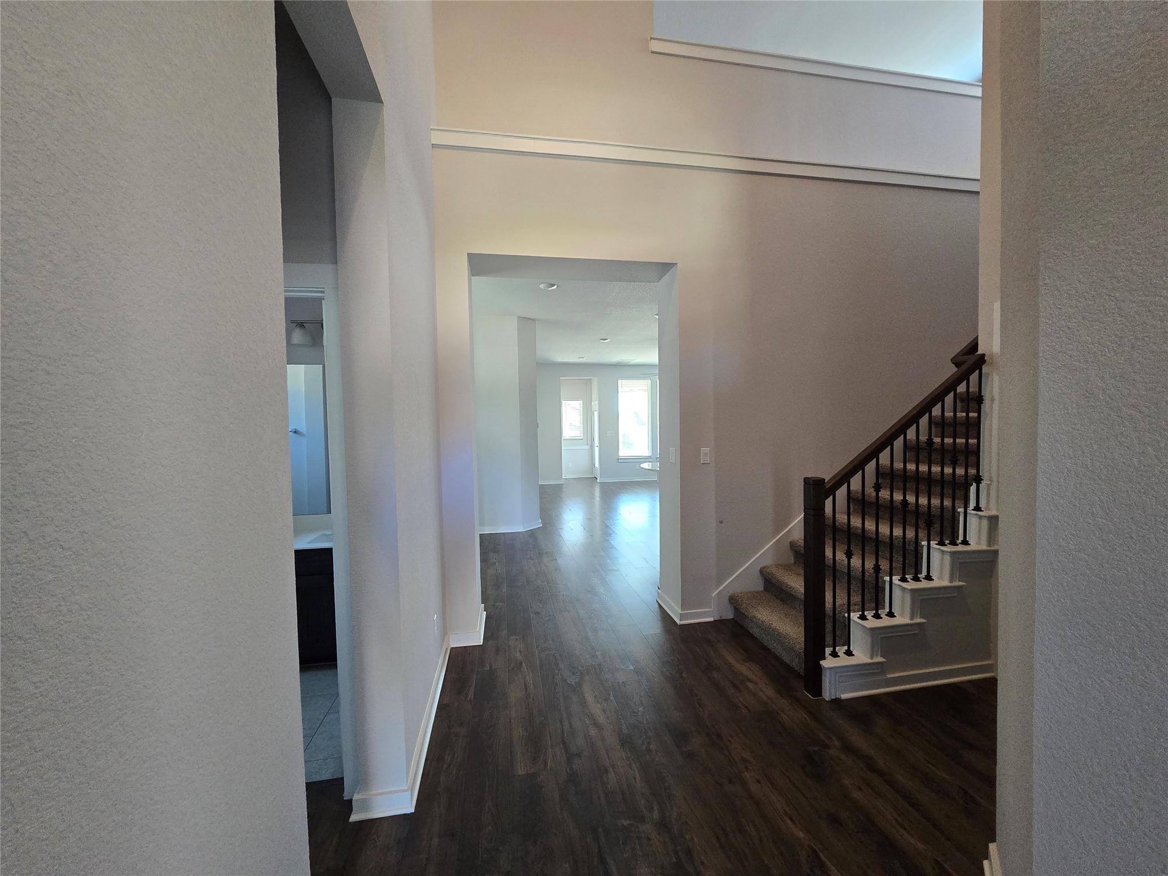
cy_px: 438
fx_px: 439
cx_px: 584
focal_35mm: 13
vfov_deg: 89.9
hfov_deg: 106.2
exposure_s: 1/60
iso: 400
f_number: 2.2
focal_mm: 2.2
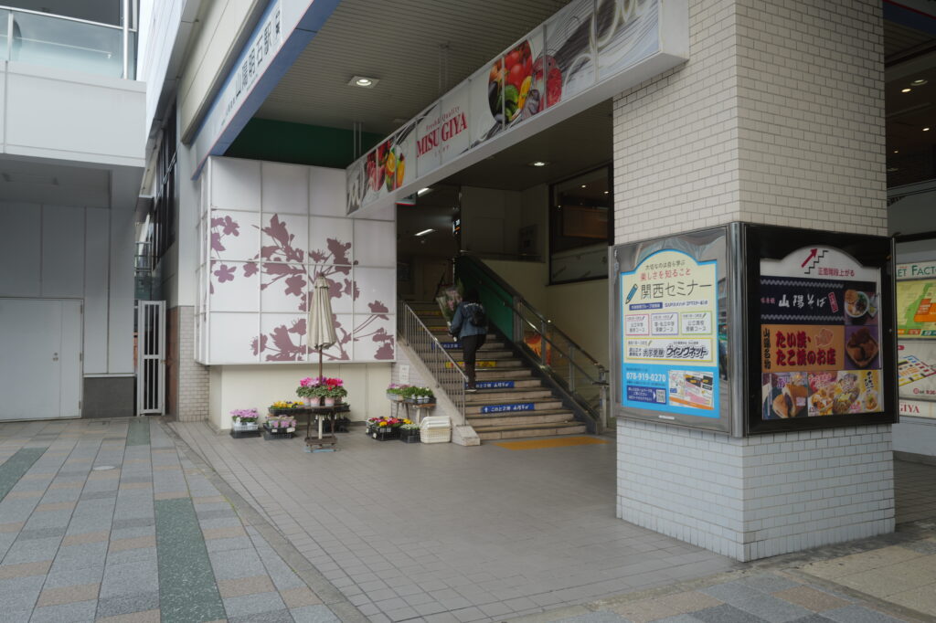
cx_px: 468
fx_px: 728
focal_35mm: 28
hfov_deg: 65.5
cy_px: 312
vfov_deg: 46.4
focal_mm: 28
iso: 100
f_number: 3.5
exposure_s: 1/160
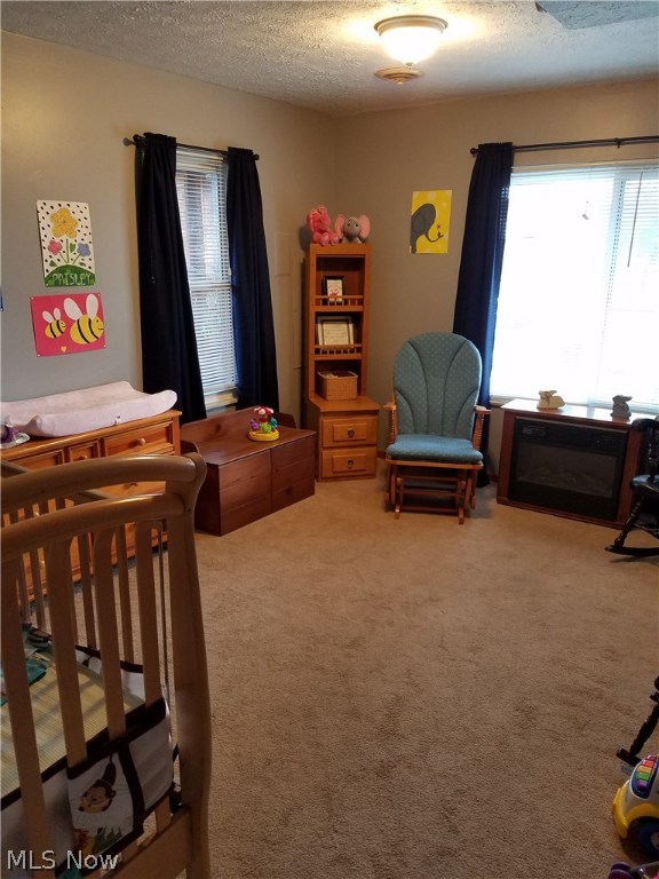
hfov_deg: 53.1
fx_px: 660
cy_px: 440
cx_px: 330
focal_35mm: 26
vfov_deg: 67.3
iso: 160
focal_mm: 4.2
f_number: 1.7
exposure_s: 1/40
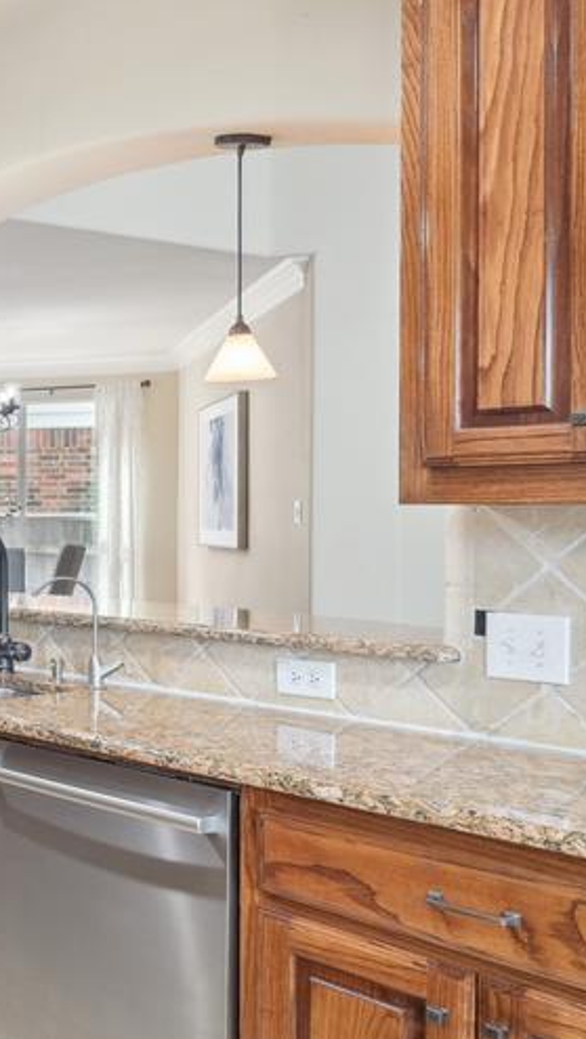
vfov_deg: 50.4
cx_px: -447
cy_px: 509
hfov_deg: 21.0
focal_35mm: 40
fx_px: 1106
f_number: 8
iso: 400
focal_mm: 18.5
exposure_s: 1/10
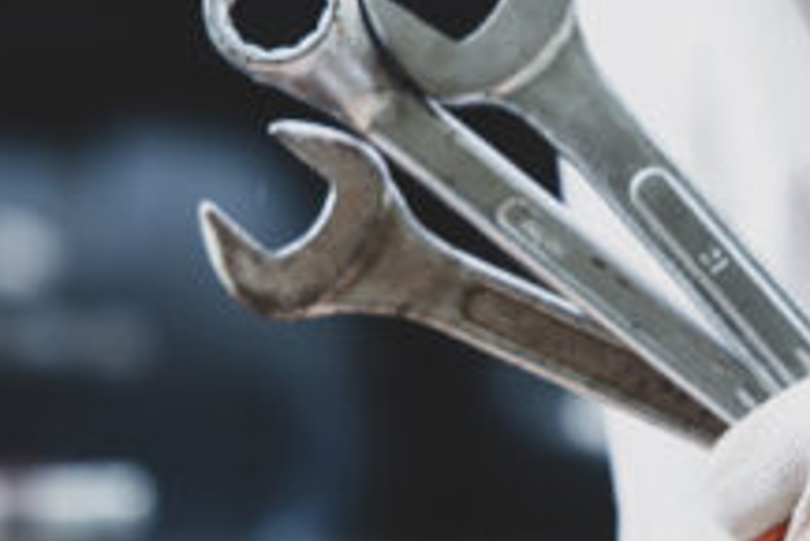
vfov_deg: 1.9
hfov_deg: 2.9
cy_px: 256
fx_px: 15963
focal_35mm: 709
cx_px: 635
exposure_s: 1/160
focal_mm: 200
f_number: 2.8
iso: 200
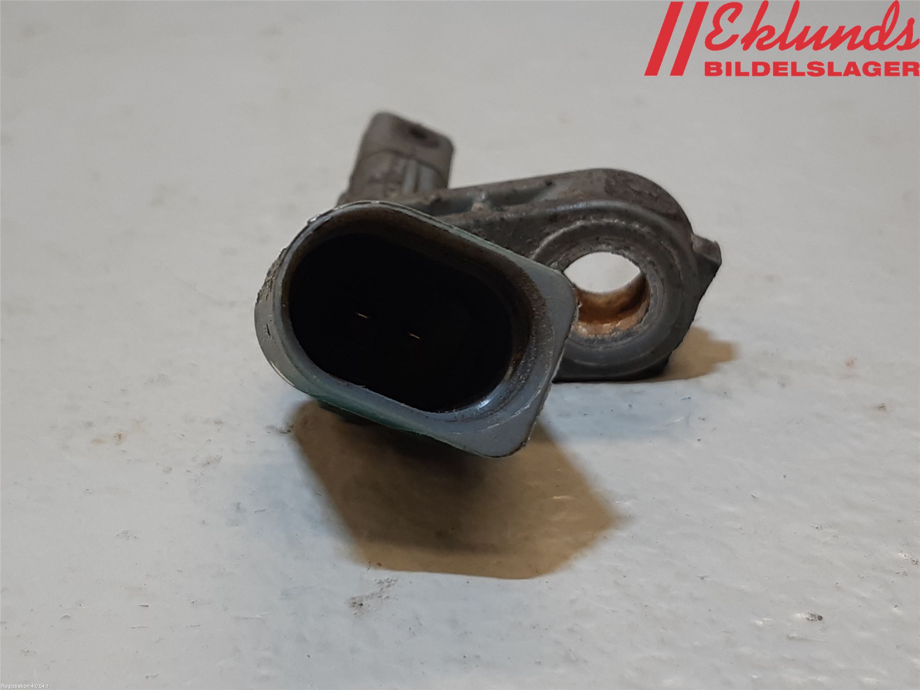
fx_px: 691
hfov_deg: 67.3
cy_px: 345
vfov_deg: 53.1
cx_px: 460
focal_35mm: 26
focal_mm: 3.93
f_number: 1.7
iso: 50
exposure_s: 1/50
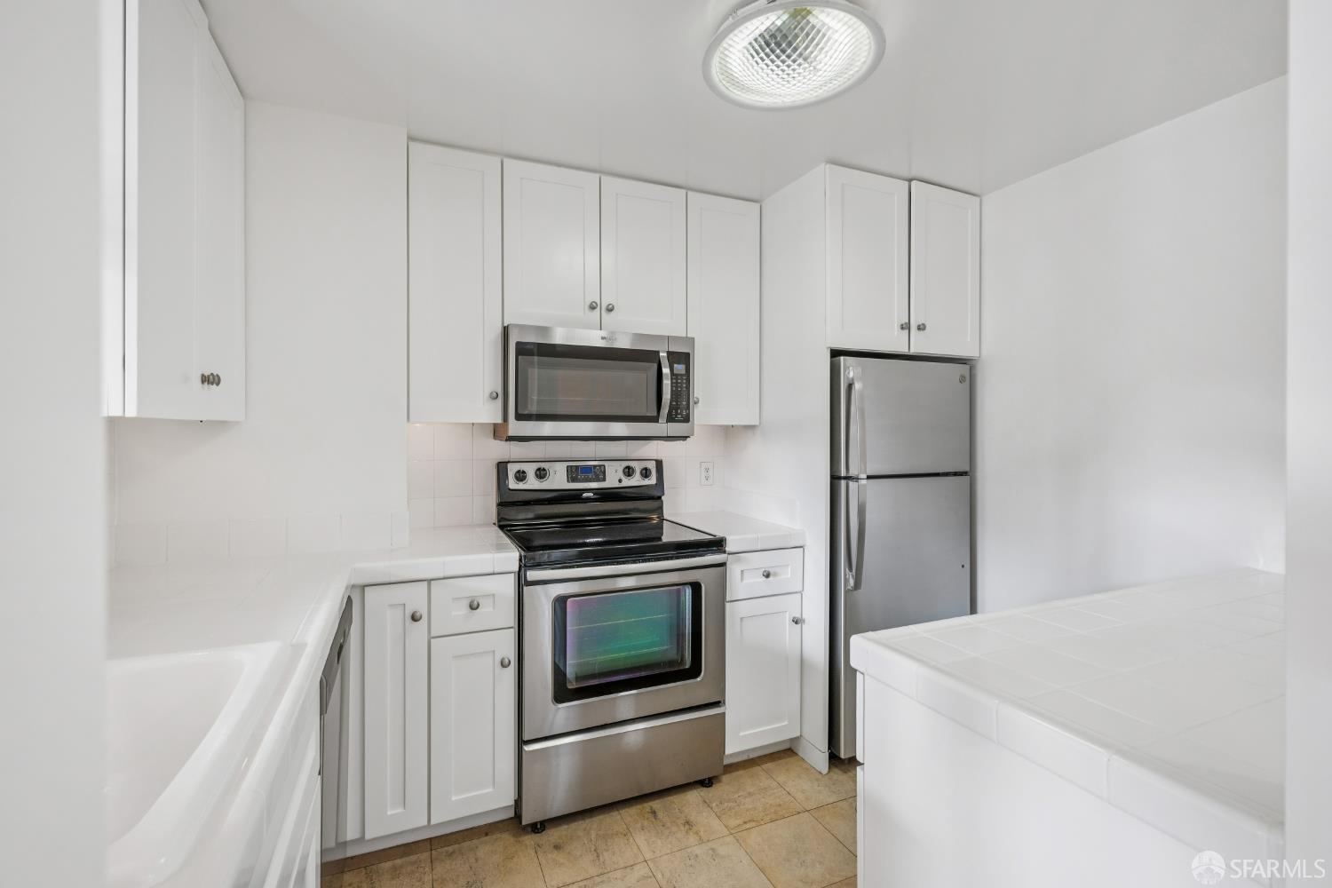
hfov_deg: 96.7
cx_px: 666
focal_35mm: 16
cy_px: 444
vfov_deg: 73.7
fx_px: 592
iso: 250
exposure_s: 1/15
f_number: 6.3
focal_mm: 16
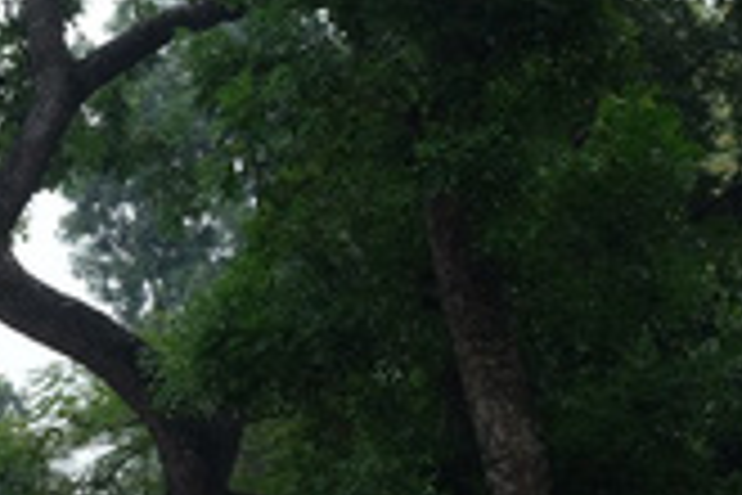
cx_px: -265
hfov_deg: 14.0
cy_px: 765
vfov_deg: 9.5
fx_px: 2885
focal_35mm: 140
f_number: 8
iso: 800
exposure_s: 1/250
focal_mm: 23
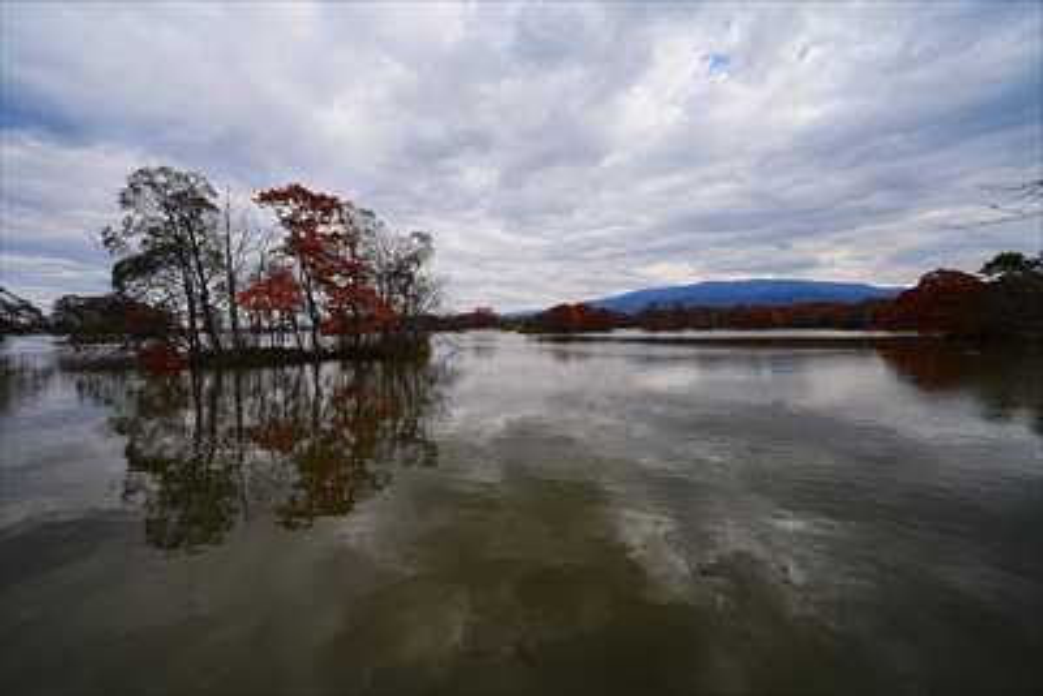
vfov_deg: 85.5
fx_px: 377
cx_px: 522
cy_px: 348
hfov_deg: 108.3
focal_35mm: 13
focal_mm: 13
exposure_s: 1/320
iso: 100
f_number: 8
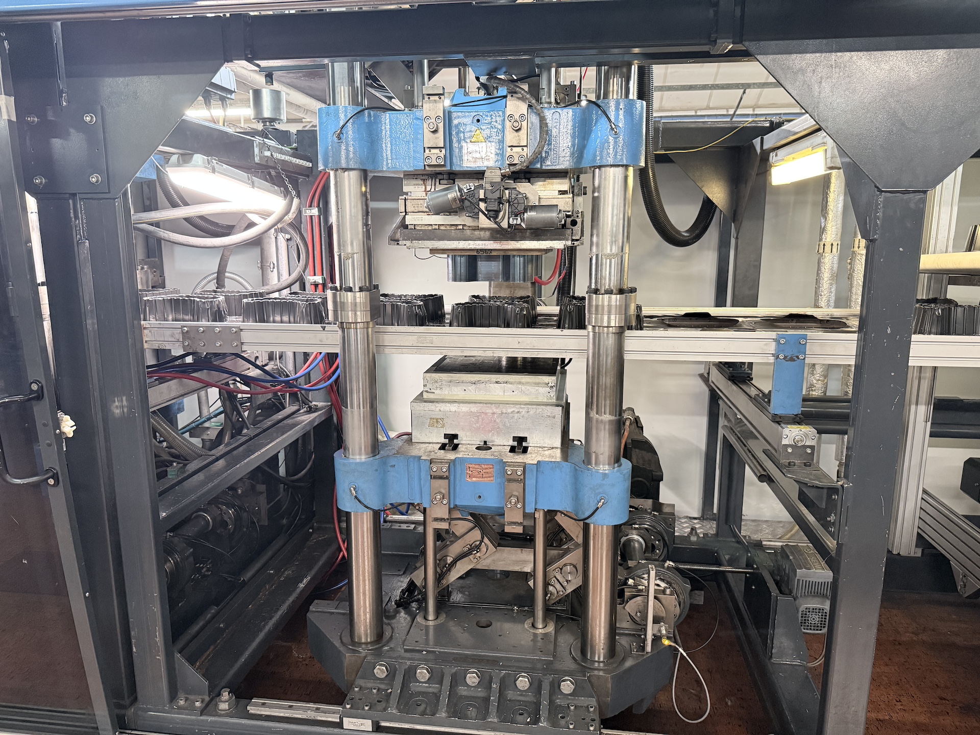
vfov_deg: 56.8
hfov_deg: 71.6
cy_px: 368
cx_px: 490
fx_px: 679
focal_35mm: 24
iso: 320
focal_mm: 6.76
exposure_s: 1/50
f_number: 1.78
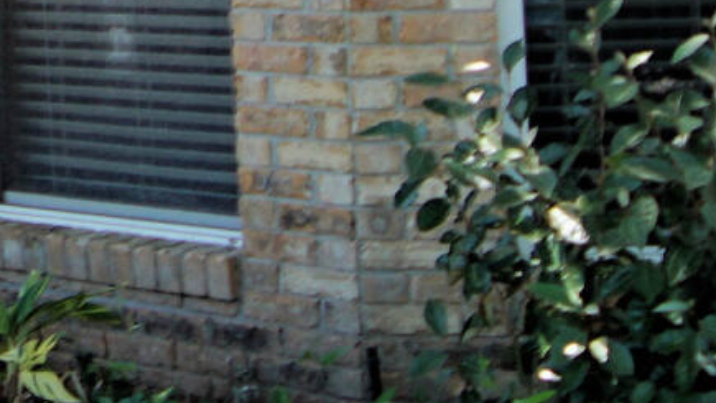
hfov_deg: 15.2
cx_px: -388
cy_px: -193
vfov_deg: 9.1
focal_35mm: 130
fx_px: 2469
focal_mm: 12
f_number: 5
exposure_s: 1/80
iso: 100
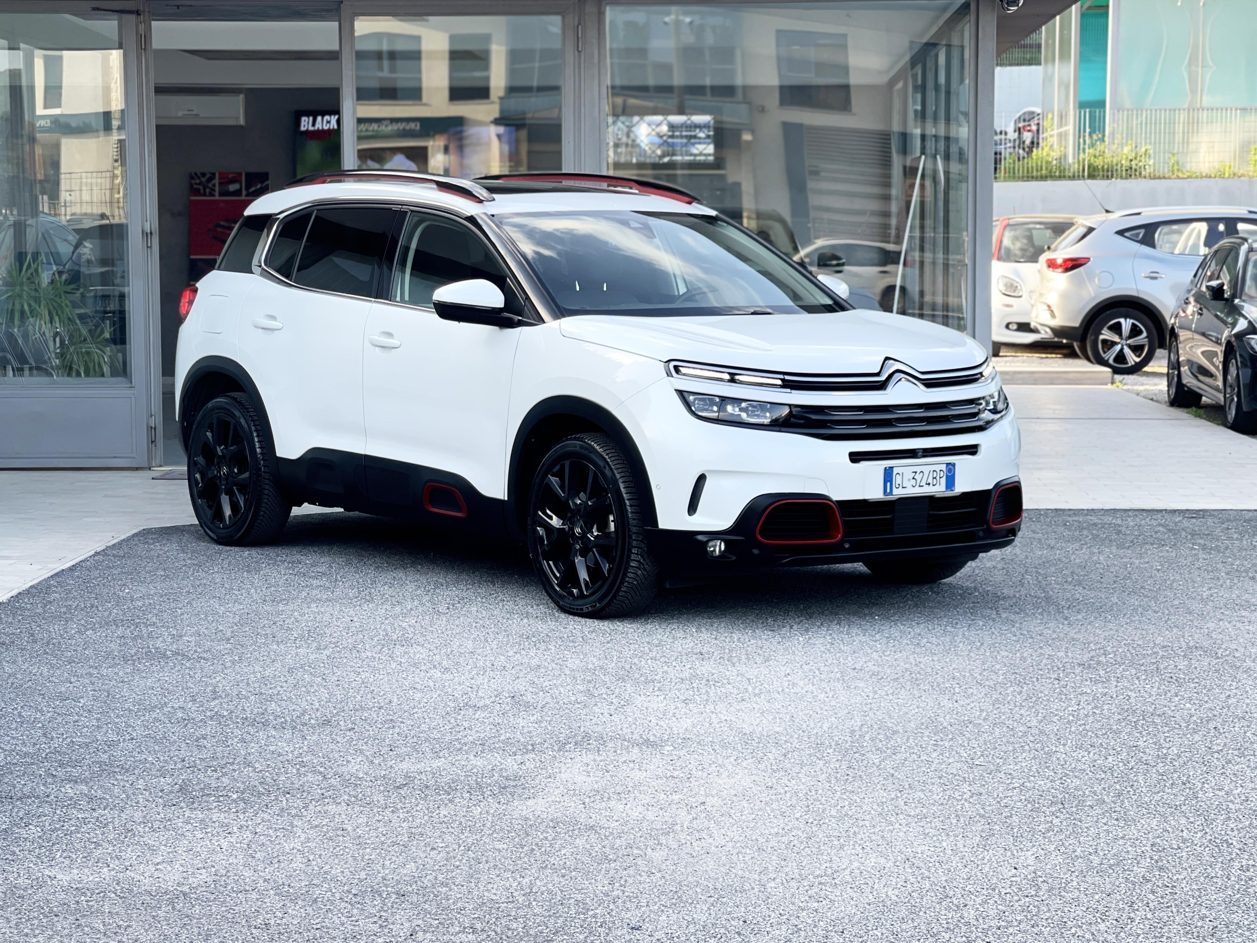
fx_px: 2324
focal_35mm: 64
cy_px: 472
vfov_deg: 22.9
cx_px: 628
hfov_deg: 30.3
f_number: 2.2
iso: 25
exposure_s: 1/121
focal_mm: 7.5
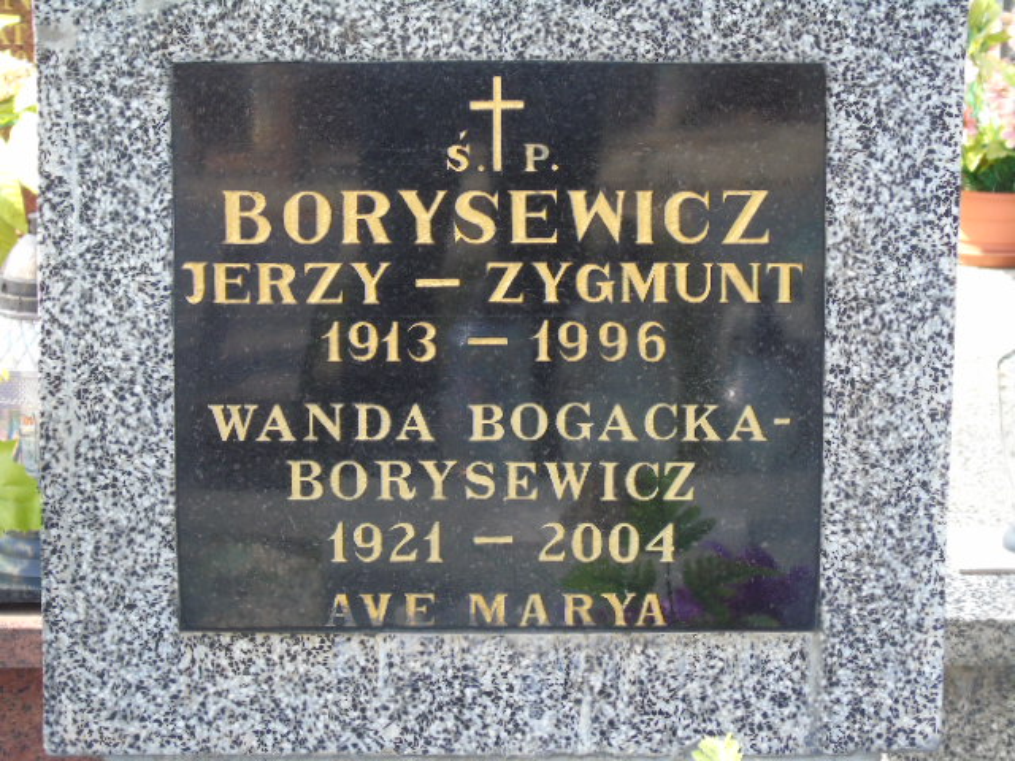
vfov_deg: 10.4
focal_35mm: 142
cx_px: 508
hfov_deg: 13.9
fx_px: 4164
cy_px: 380
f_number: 4.7
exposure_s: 1/125
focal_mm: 25
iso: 200
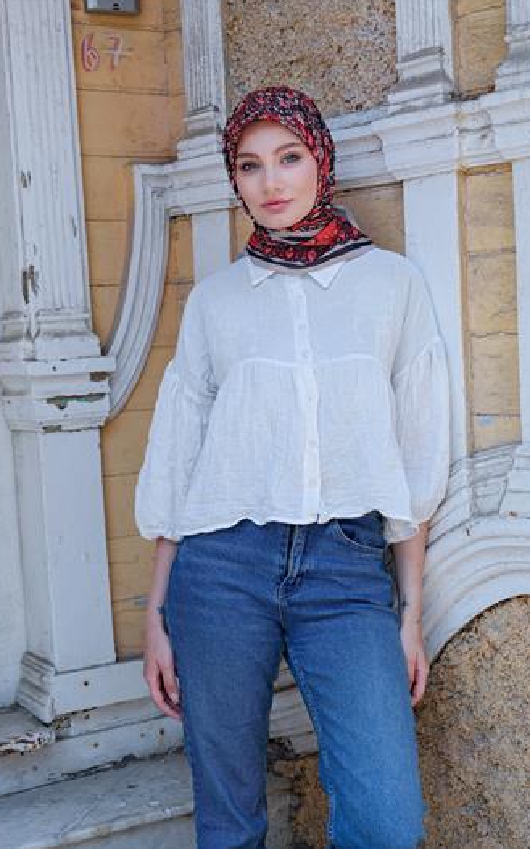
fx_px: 1365
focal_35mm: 59
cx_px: 306
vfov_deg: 34.6
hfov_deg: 22.0
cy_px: 424
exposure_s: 1/350
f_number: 5.6
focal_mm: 70
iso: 320
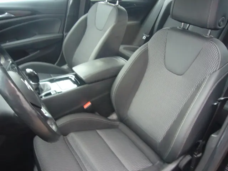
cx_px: 114
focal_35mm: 28
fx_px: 184
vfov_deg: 49.7
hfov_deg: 63.4
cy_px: 86
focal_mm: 4.6
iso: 200
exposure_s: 1/13
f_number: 2.8
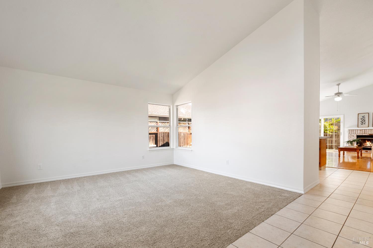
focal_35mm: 15
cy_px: 124
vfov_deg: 77.3
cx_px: 186
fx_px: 155
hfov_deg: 100.4
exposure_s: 1/8
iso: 400
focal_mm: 10
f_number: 8
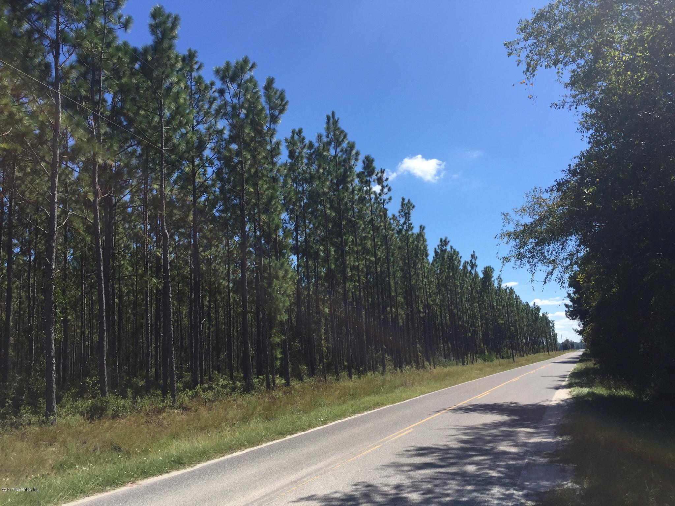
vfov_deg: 48.2
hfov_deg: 61.7
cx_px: 338
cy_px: 253
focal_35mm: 29
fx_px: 565
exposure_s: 1/2083
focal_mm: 4.15
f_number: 2.2
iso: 32
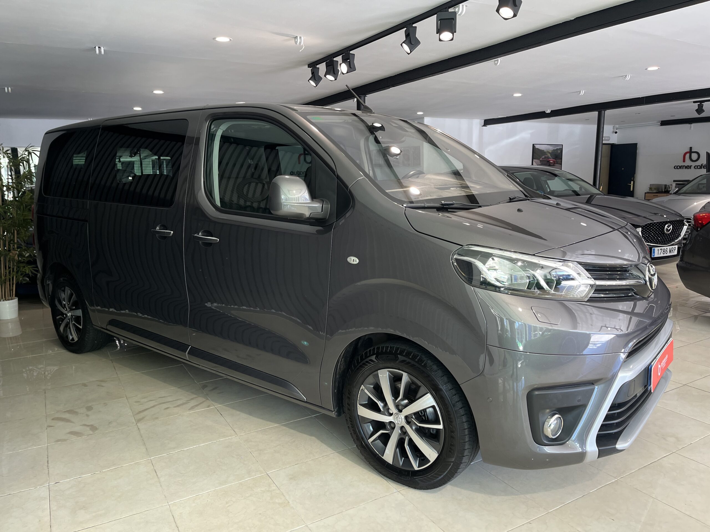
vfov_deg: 53.1
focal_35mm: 26
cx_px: 355
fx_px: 533
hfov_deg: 67.3
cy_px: 266
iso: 64
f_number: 1.6
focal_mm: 5.1
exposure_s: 1/121
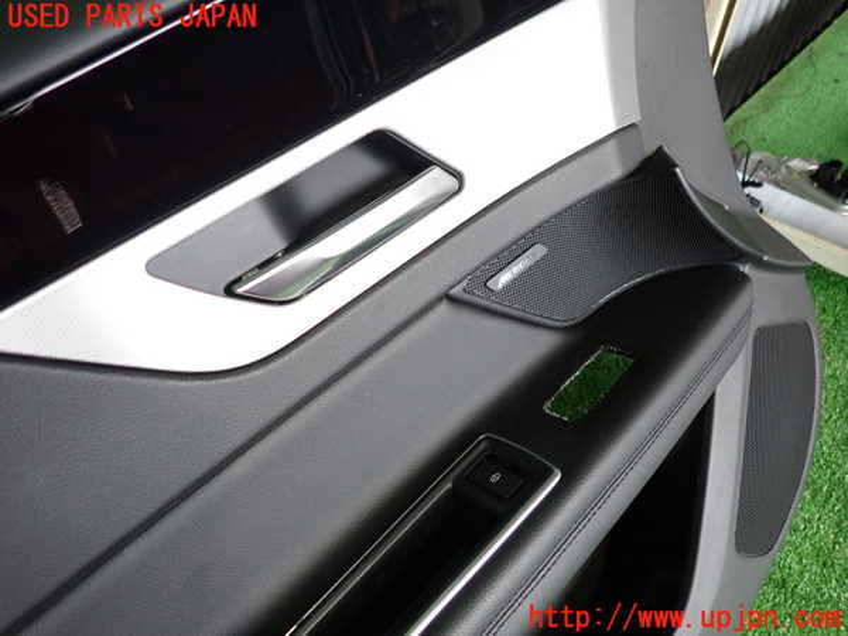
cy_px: 318
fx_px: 612
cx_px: 424
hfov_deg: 69.4
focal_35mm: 25
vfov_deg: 54.9
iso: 200
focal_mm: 4.5
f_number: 2
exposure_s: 1/40
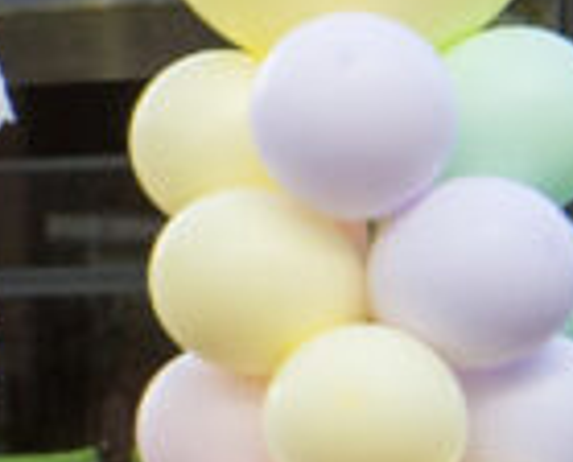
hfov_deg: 5.9
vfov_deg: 5.1
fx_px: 5153
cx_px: -1216
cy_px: -35
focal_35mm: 303
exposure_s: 1/400
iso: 500
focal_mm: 44
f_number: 8
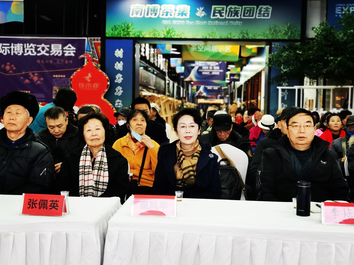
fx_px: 511
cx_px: 177
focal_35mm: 50
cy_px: 132
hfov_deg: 38.2
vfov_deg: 29.1
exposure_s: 1/100
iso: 160
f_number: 1.6
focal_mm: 5.56
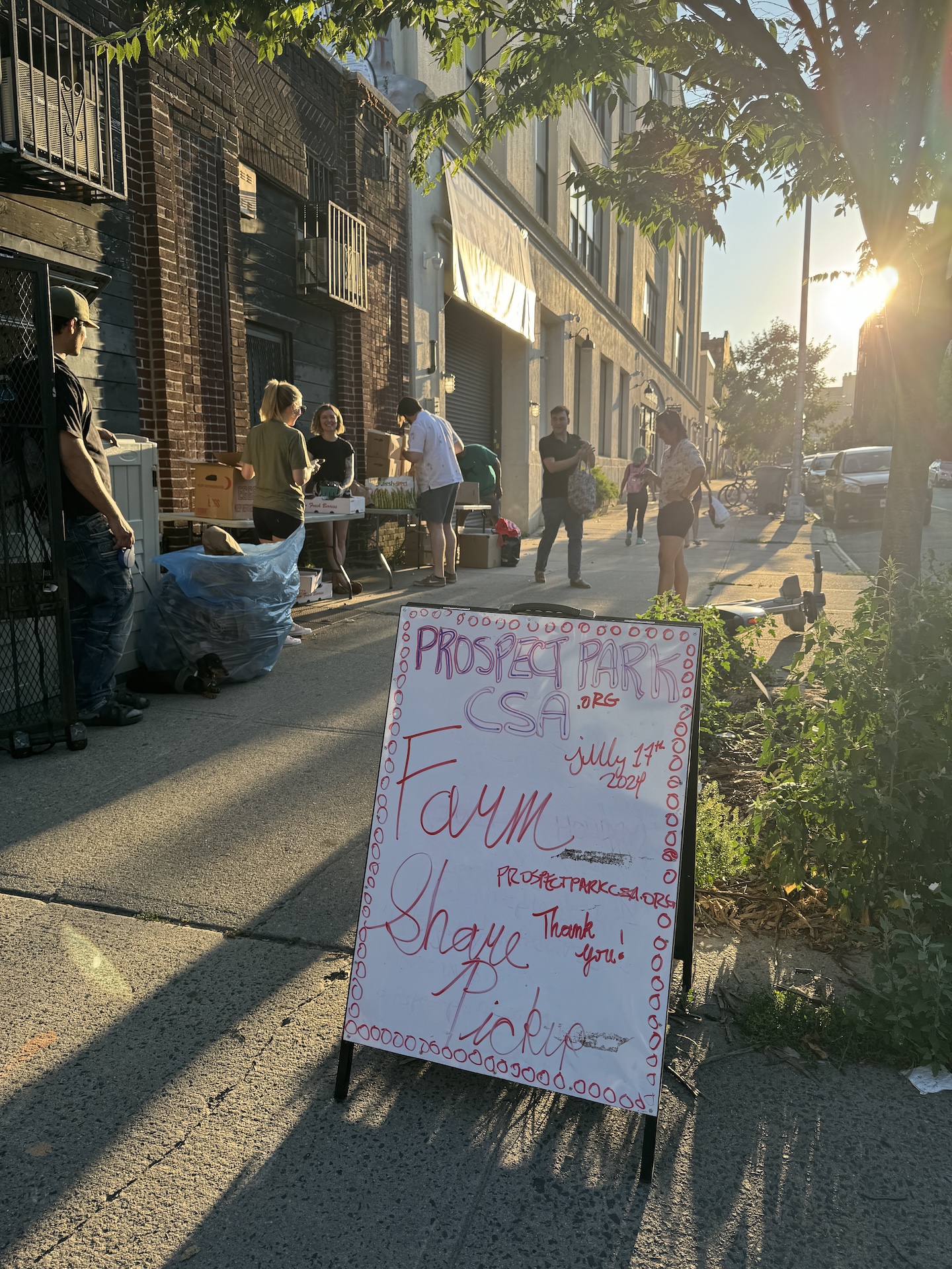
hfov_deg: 56.8
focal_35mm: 24
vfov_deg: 71.6
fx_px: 880
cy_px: 634
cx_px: 476
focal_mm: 6.76
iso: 80
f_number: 1.78
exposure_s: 1/938
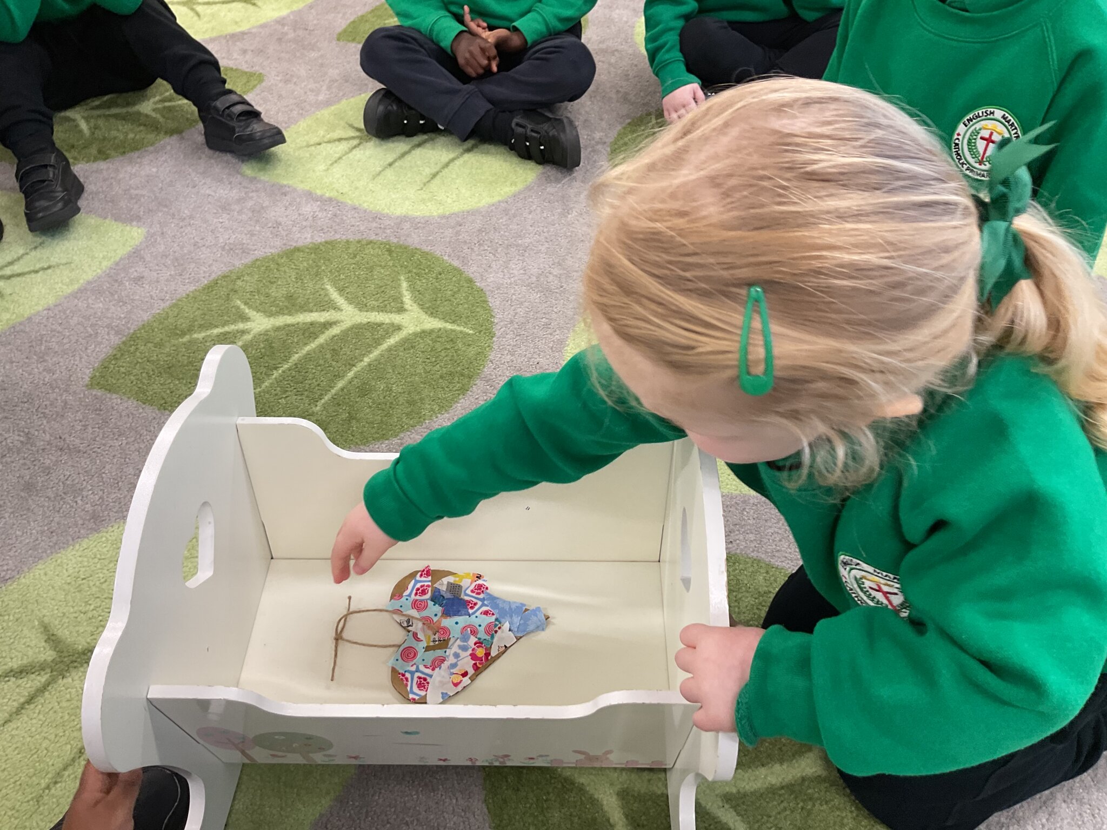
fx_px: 927
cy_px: 415
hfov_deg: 61.7
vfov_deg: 48.2
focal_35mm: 29
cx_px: 554
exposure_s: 1/50
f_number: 1.8
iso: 64
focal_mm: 3
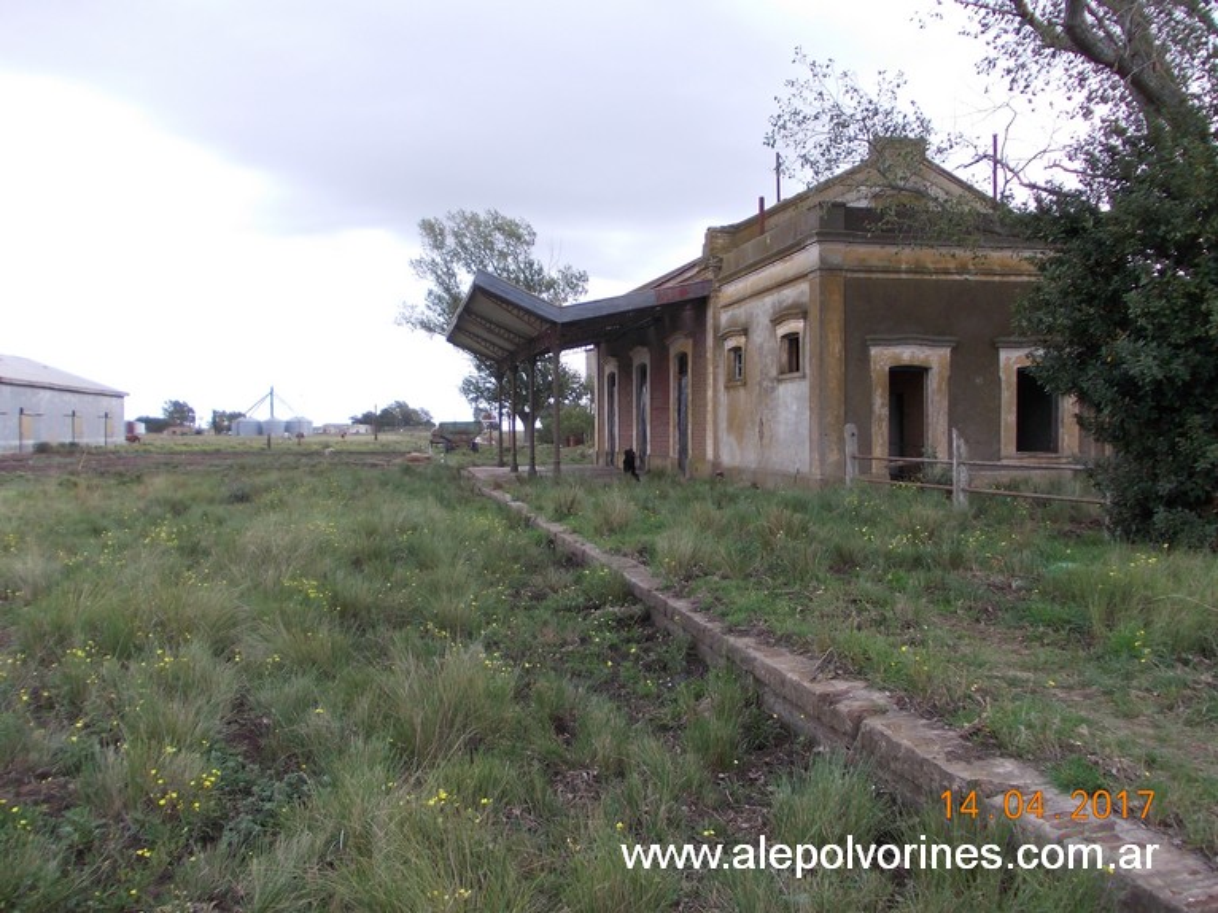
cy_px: 456
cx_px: 609
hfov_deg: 63.5
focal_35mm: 28
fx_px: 985
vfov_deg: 49.7
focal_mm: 4
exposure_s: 1/200
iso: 80
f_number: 2.7
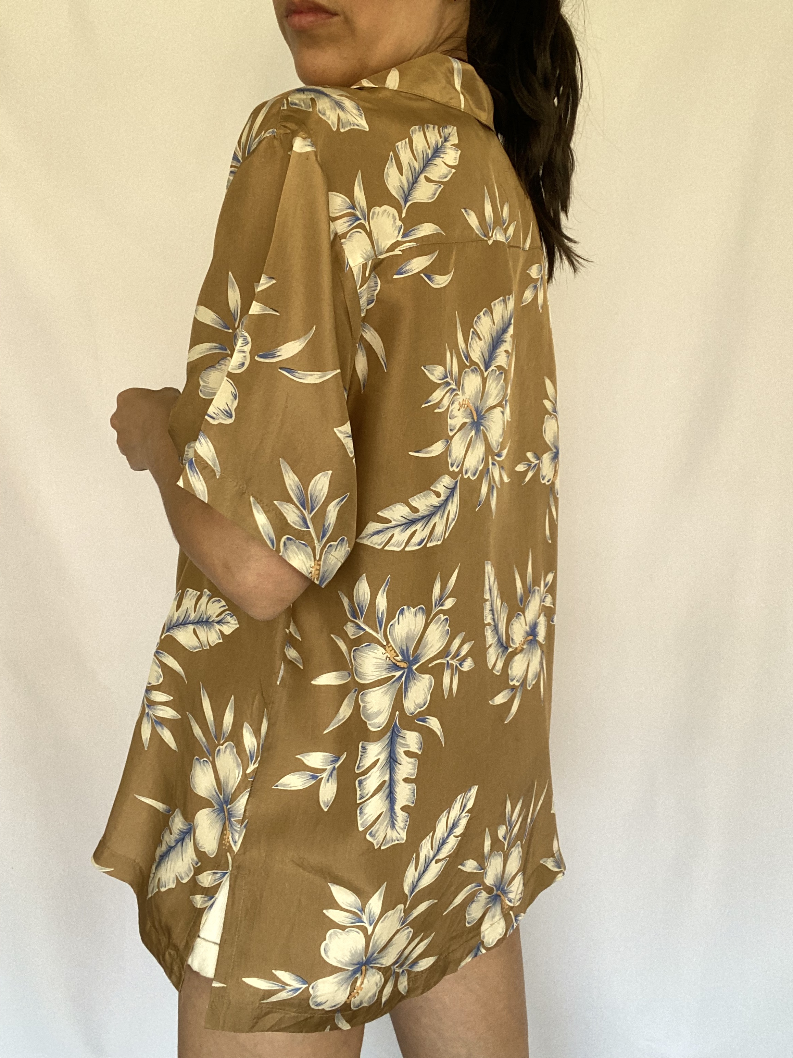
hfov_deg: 46.8
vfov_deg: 60.0
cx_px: 396
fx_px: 916
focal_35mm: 30
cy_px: 529
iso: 125
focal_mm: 2.71
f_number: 2.2
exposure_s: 1/60
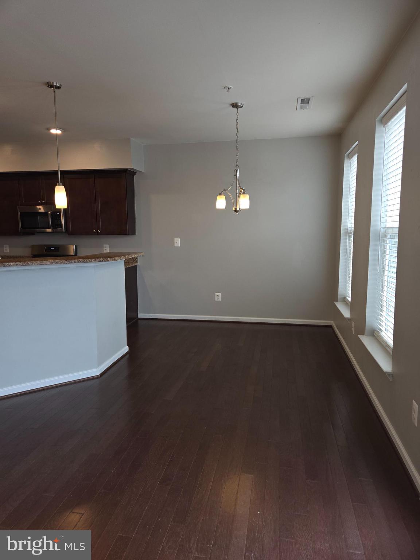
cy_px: 280
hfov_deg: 58.9
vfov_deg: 73.9
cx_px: 210
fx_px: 372
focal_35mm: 23
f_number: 1.8
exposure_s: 1/60
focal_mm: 5.4
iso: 25
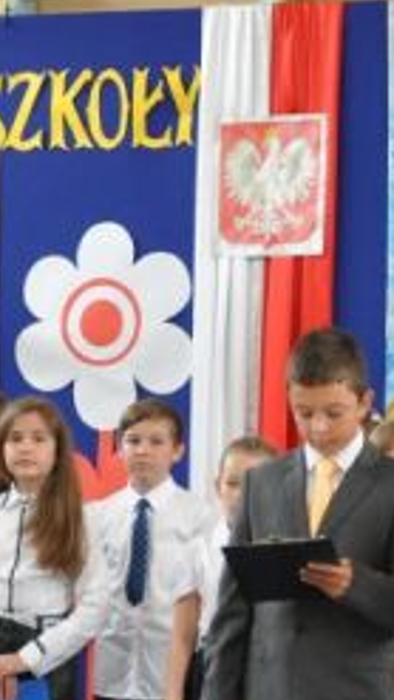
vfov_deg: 12.5
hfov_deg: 7.1
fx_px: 3180
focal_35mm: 171
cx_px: 388
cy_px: 536
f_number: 4.8
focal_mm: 45
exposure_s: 1/60
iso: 800
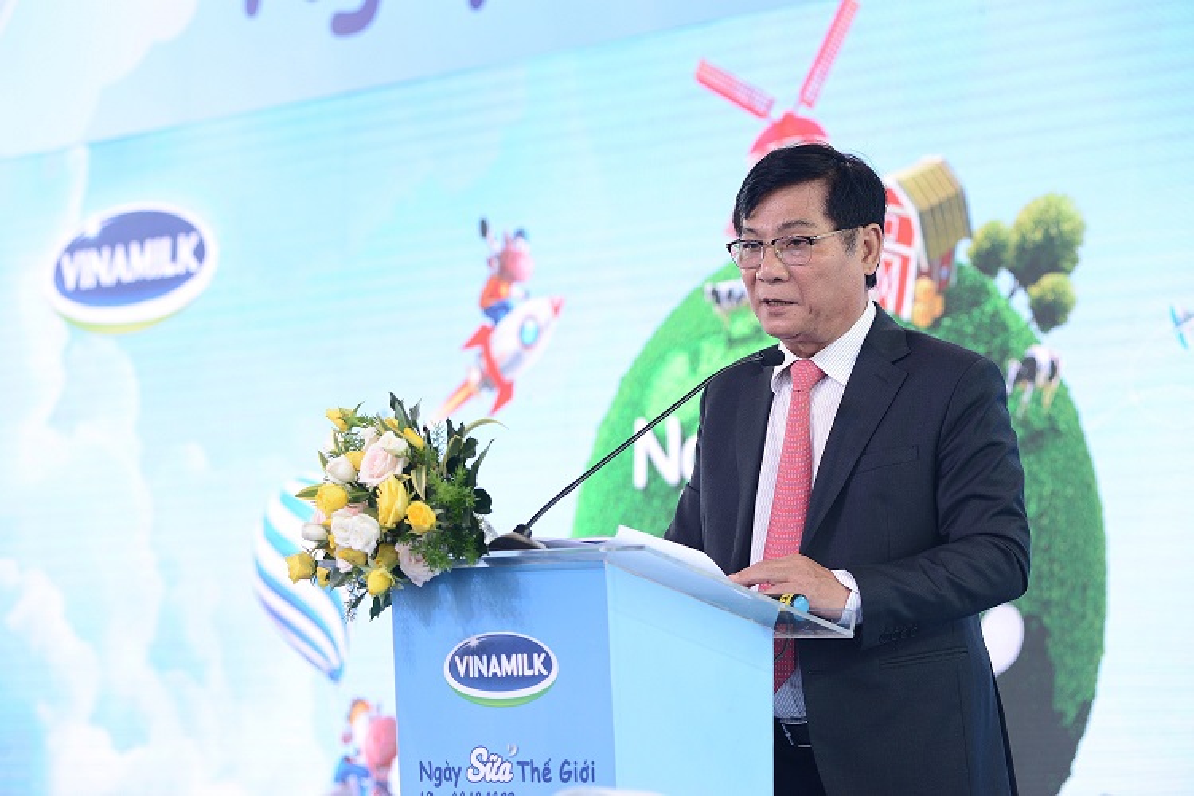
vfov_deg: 13.0
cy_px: 398
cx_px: 597
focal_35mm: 105
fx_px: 3482
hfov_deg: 19.5
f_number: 5
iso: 640
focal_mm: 105
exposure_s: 1/200
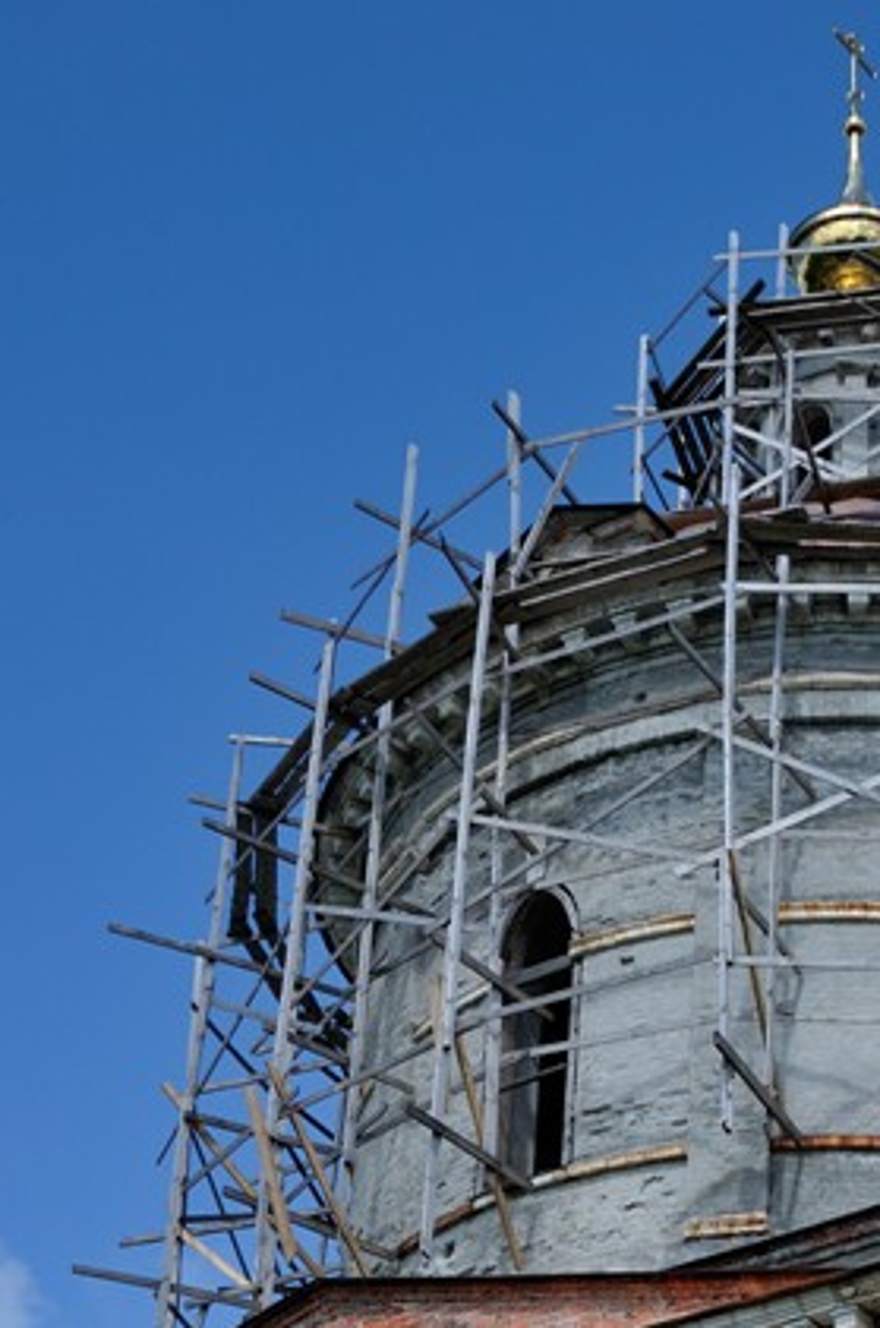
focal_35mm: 77
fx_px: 2835
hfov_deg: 17.4
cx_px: 812
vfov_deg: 25.2
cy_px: 1312
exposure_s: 1/1250
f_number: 7.1
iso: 320
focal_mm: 24
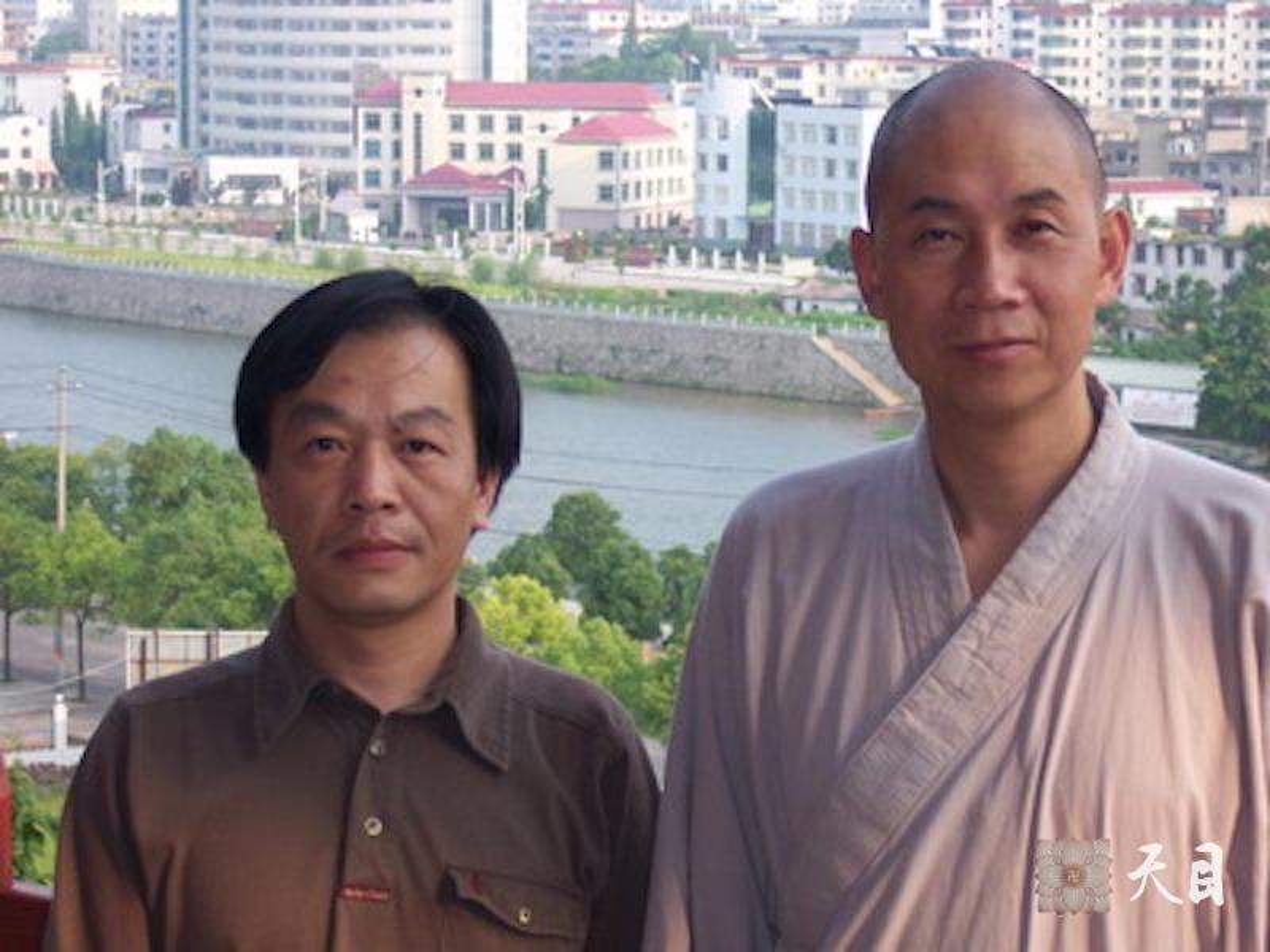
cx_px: 635
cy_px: 476
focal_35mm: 108
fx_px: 3962
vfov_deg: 13.7
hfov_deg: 18.2
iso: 80
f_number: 4.8
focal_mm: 18
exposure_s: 1/125
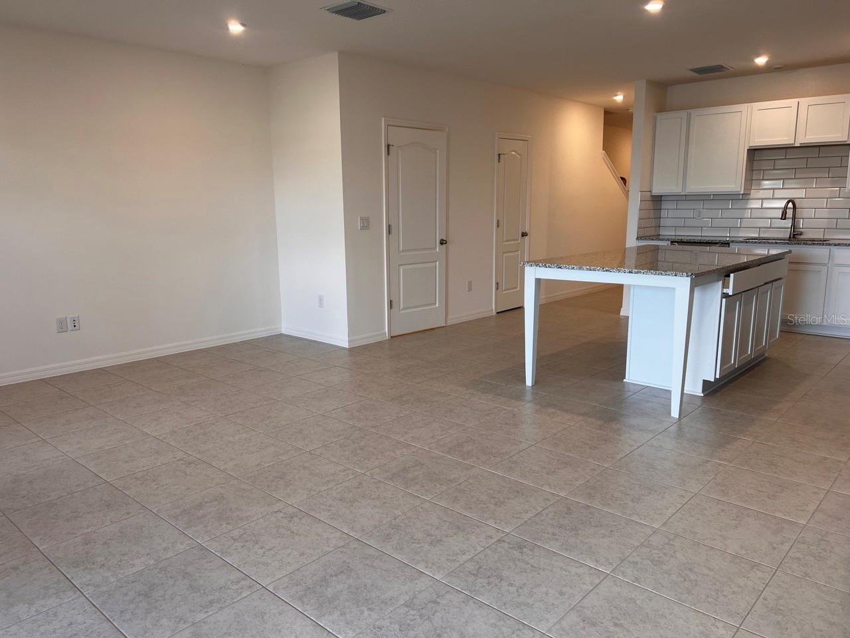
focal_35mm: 26
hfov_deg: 67.3
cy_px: 319
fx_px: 638
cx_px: 425
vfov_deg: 53.1
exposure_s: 1/120
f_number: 1.5
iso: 64
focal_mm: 5.7
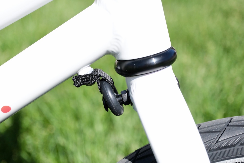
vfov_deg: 29.9
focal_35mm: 45
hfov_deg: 43.6
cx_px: 122
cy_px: 82
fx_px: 305
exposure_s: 1/4000
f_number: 2.8
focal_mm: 30
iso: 400
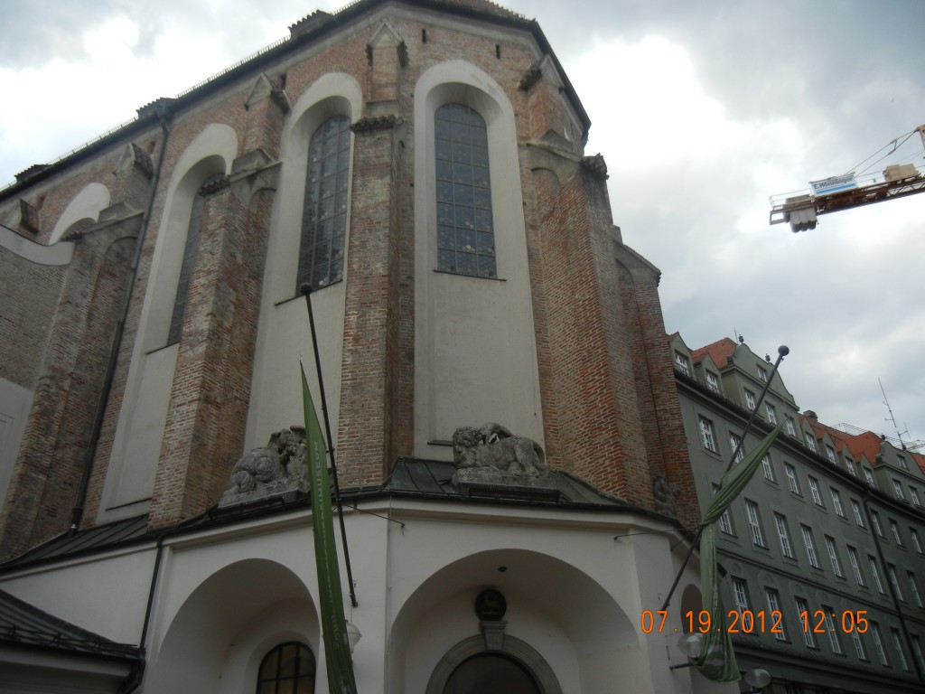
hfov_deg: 60.0
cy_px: 347
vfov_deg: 46.8
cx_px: 462
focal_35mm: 30
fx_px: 802
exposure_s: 1/337
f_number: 3.5
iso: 160
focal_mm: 5.4
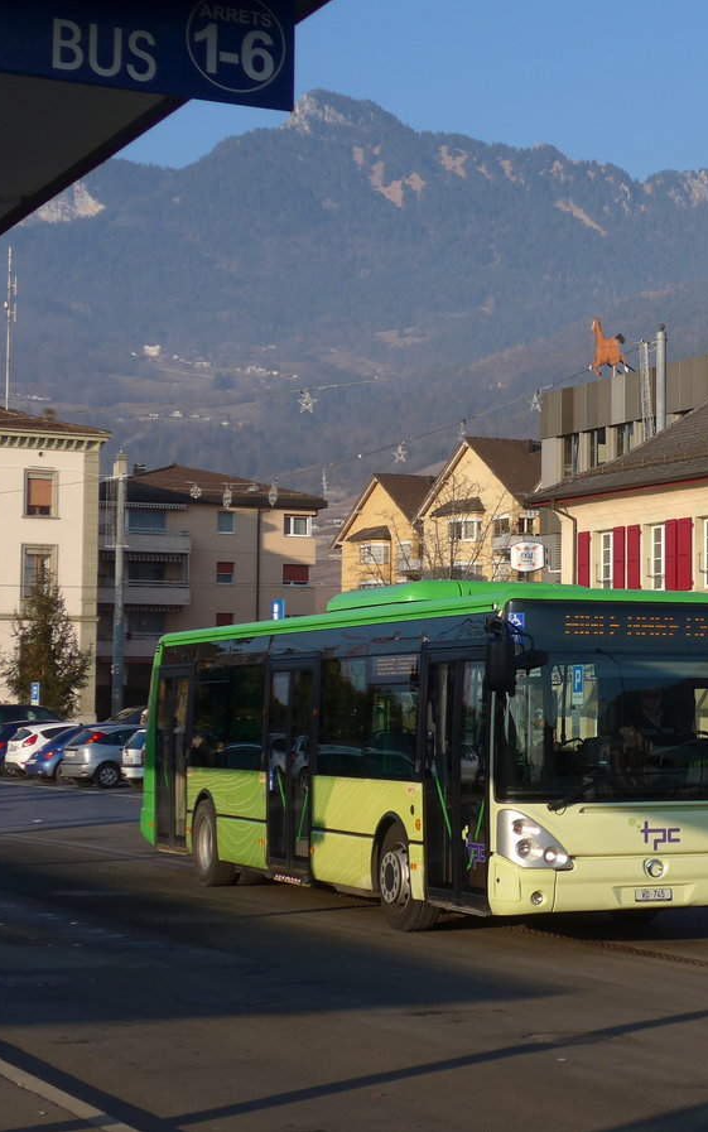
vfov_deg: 26.5
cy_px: 567
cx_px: 745
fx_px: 2407
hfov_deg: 16.3
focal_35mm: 78
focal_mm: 11.3
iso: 80
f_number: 3.4
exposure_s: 1/800
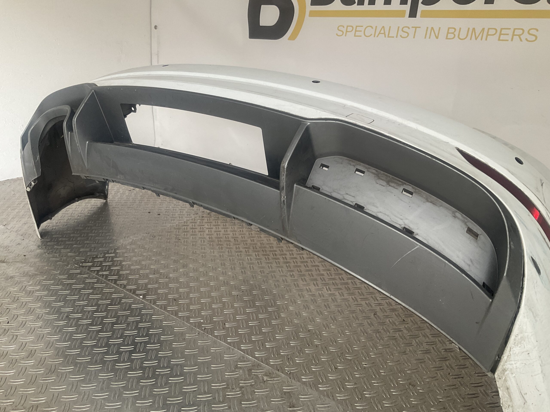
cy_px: 206
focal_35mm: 29
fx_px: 461
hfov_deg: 61.7
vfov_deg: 48.2
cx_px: 275
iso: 50
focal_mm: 3
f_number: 1.8
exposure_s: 1/100
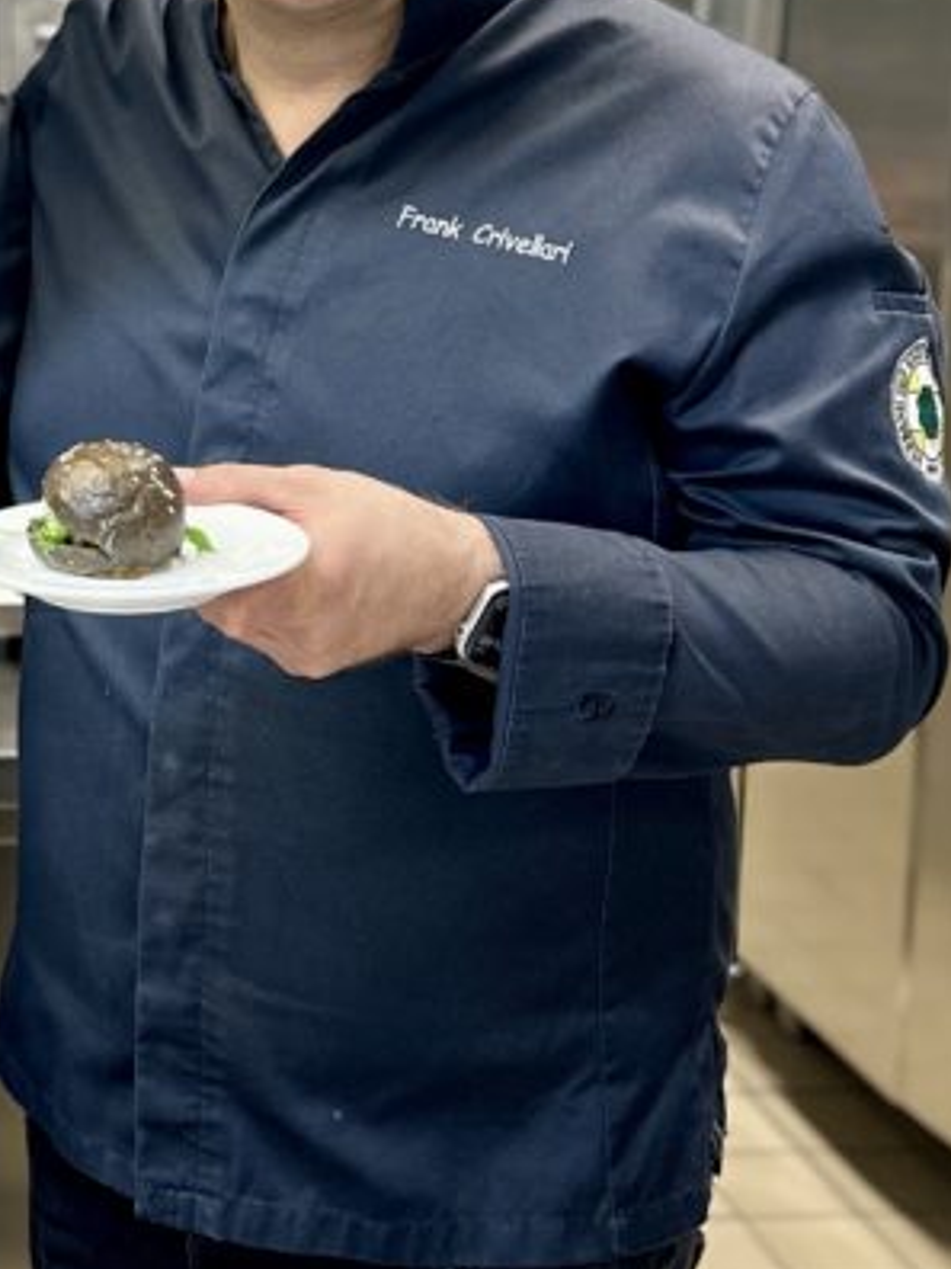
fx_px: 2271
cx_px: -208
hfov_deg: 21.8
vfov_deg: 30.0
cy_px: 157
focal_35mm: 62
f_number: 1.78
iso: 250
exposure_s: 1/50
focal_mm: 6.86
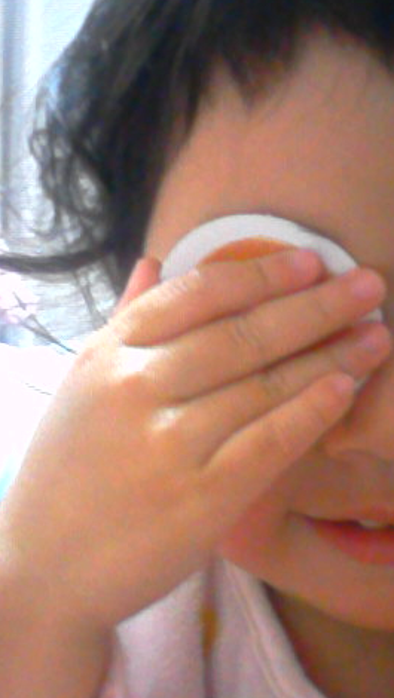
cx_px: 247
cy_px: 431
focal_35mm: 43
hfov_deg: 27.7
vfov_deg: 47.0
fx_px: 797
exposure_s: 1/6.85
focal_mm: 1.5
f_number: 2.8
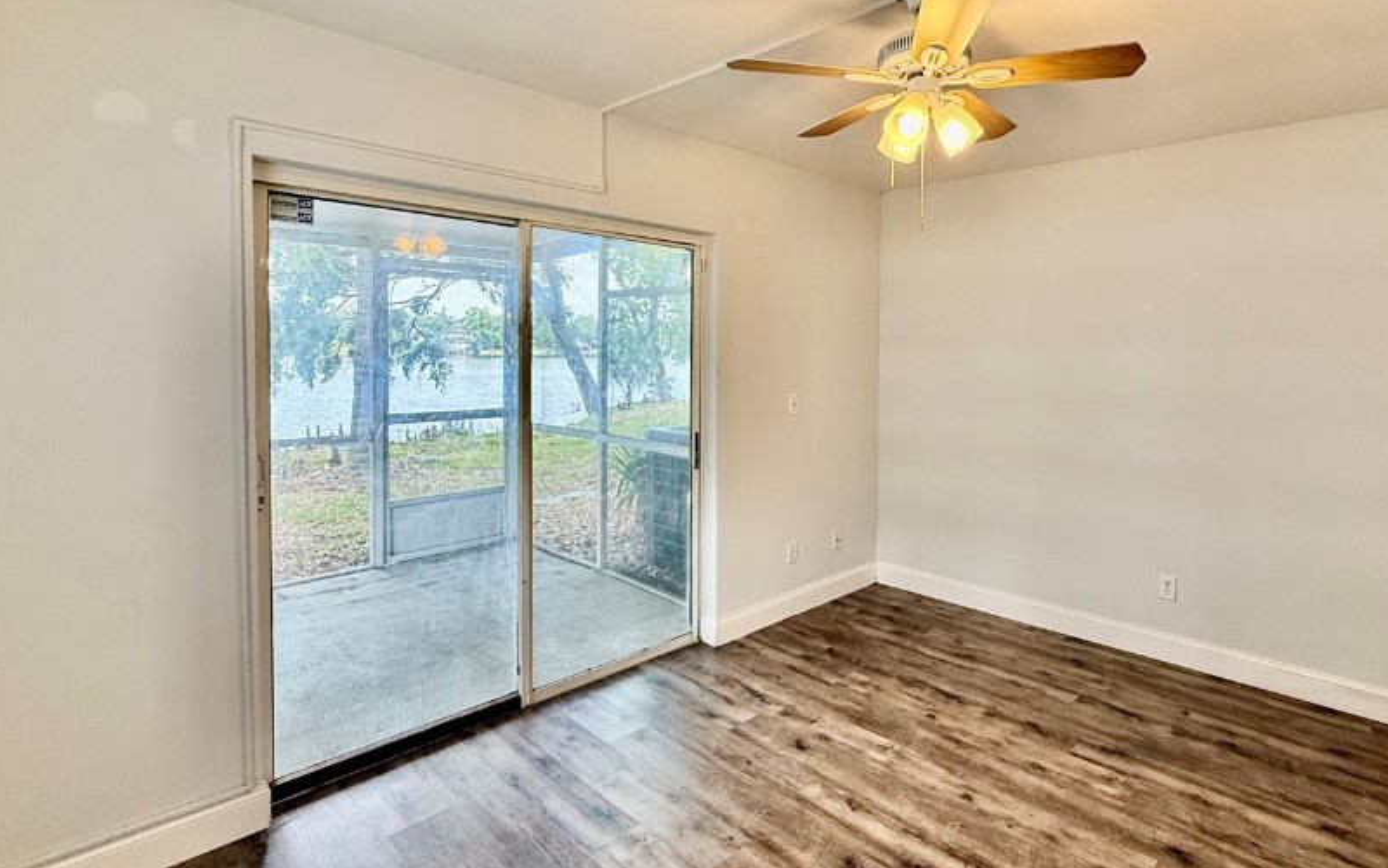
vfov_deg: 61.9
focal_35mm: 19
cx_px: 796
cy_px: 370
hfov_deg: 87.4
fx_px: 719
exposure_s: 1/120
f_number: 2.2
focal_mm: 2.22
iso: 200
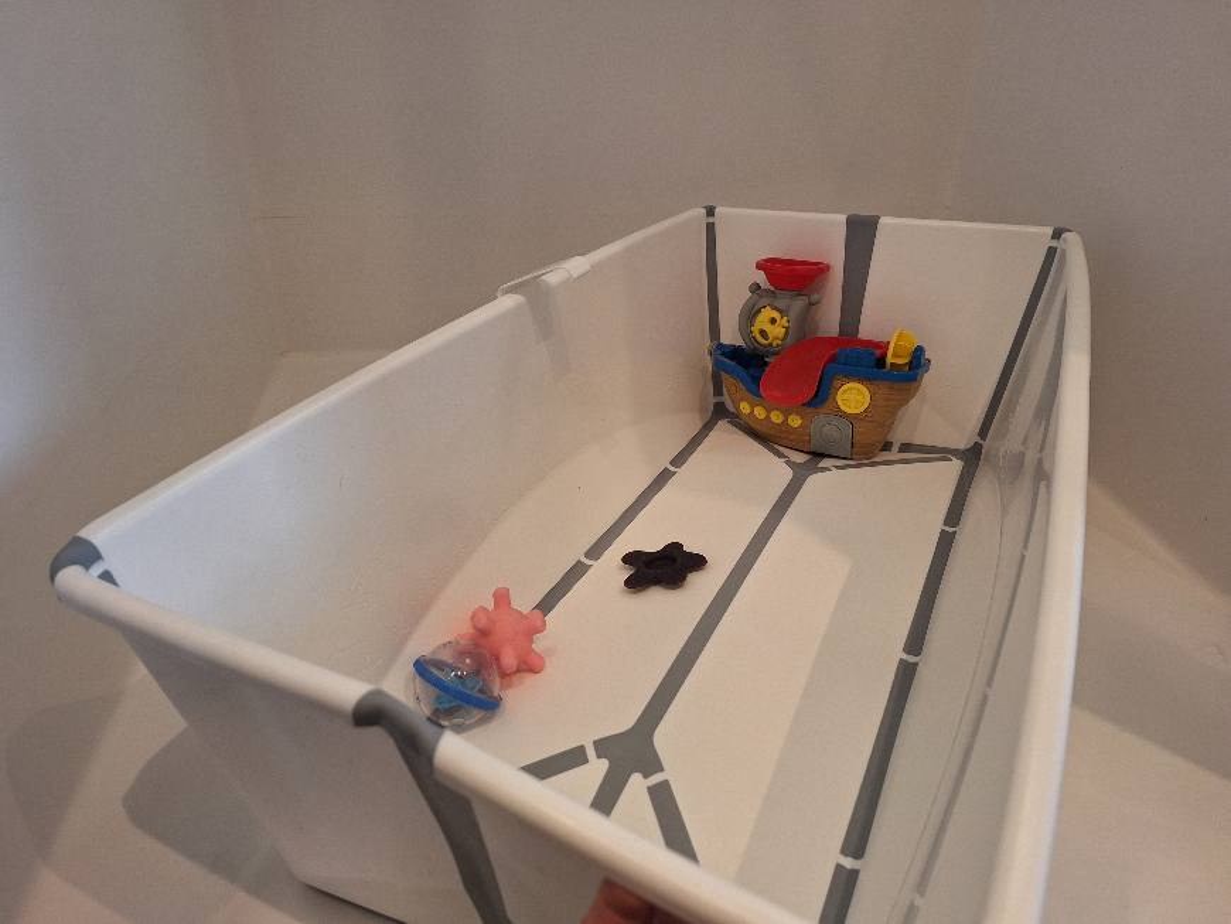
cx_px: 616
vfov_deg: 58.9
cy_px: 462
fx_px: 818
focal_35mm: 23
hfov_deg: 73.9
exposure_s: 1/50
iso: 125
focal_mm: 5.54
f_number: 1.8
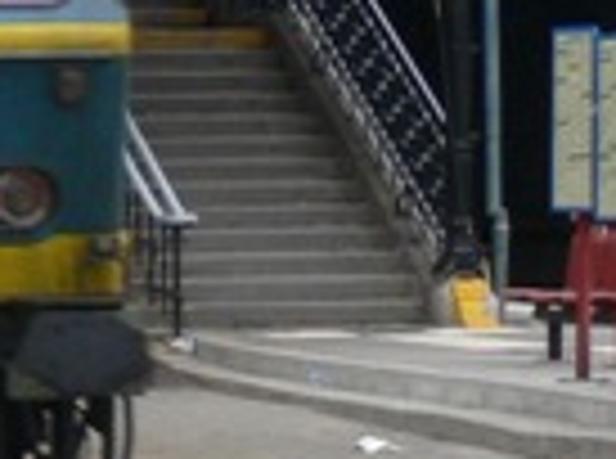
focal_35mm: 360
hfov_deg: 5.5
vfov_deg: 4.1
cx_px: -342
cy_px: -122
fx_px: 6389
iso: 80
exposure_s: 1/125
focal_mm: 10.1
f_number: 4
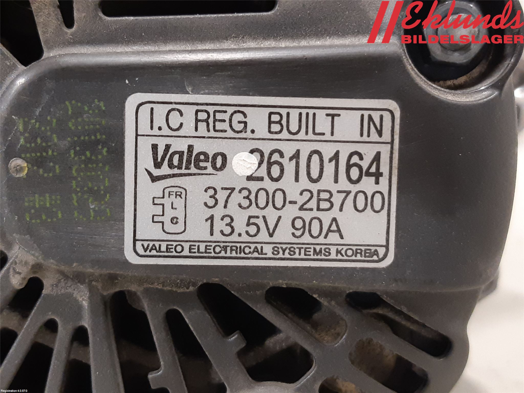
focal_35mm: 26
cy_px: 196
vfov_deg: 53.1
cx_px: 262
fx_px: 394
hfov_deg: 67.3
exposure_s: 1/25
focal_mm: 3.93
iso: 200
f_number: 1.7
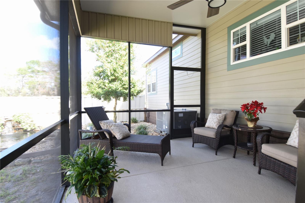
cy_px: 102
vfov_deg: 67.4
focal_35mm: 18
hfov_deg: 90.0
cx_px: 152
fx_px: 152
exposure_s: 1/13
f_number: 6.3
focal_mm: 12
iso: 100
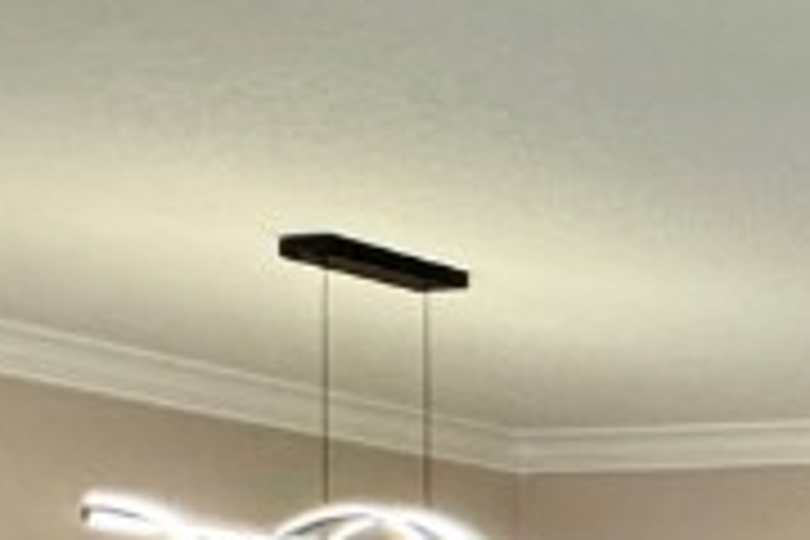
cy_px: 819
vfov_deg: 15.2
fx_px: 1867
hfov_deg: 13.5
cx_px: 2128
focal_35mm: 83
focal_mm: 2.22
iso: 250
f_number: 2.2
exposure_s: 1/60
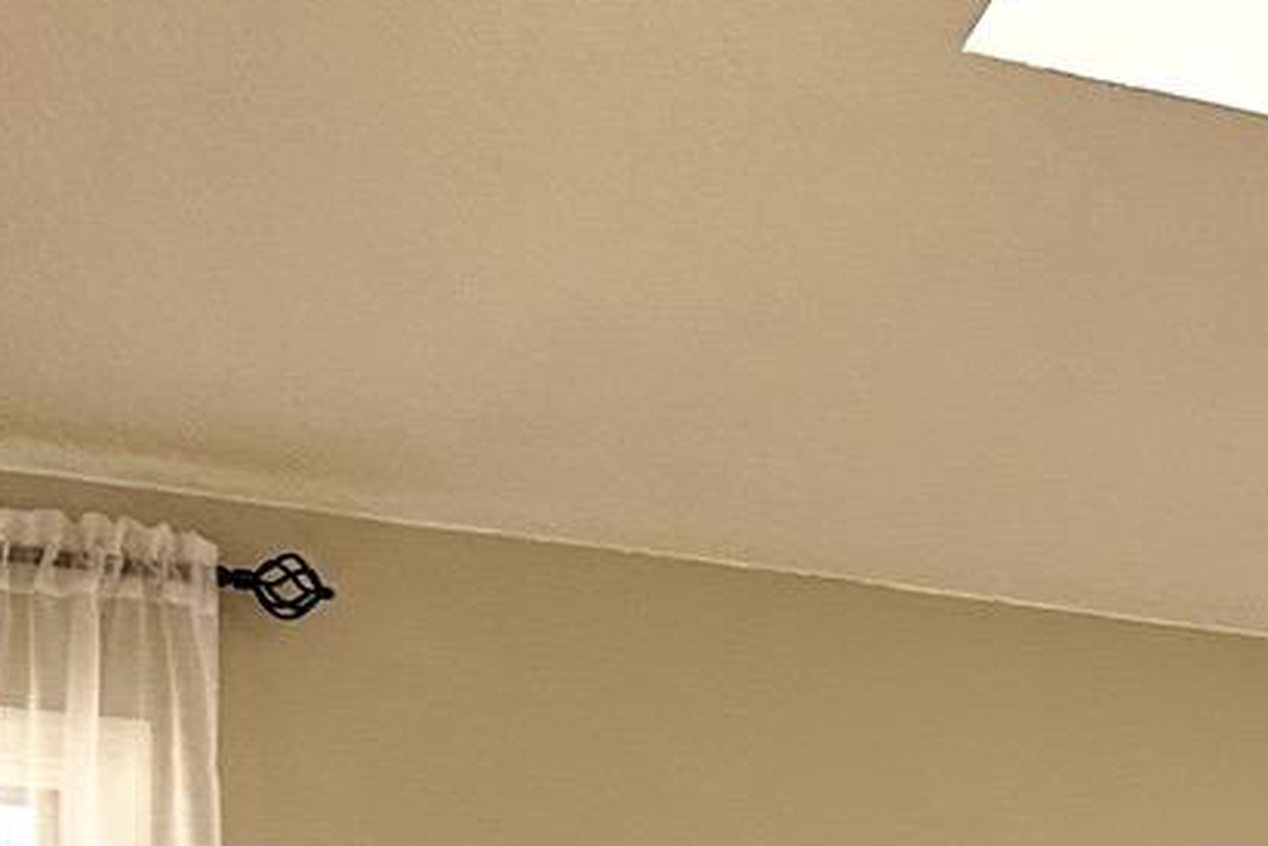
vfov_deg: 10.5
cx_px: 3062
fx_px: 4369
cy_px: 1431
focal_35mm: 124
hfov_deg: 12.7
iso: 80
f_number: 1.78
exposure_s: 1/392
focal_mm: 6.86
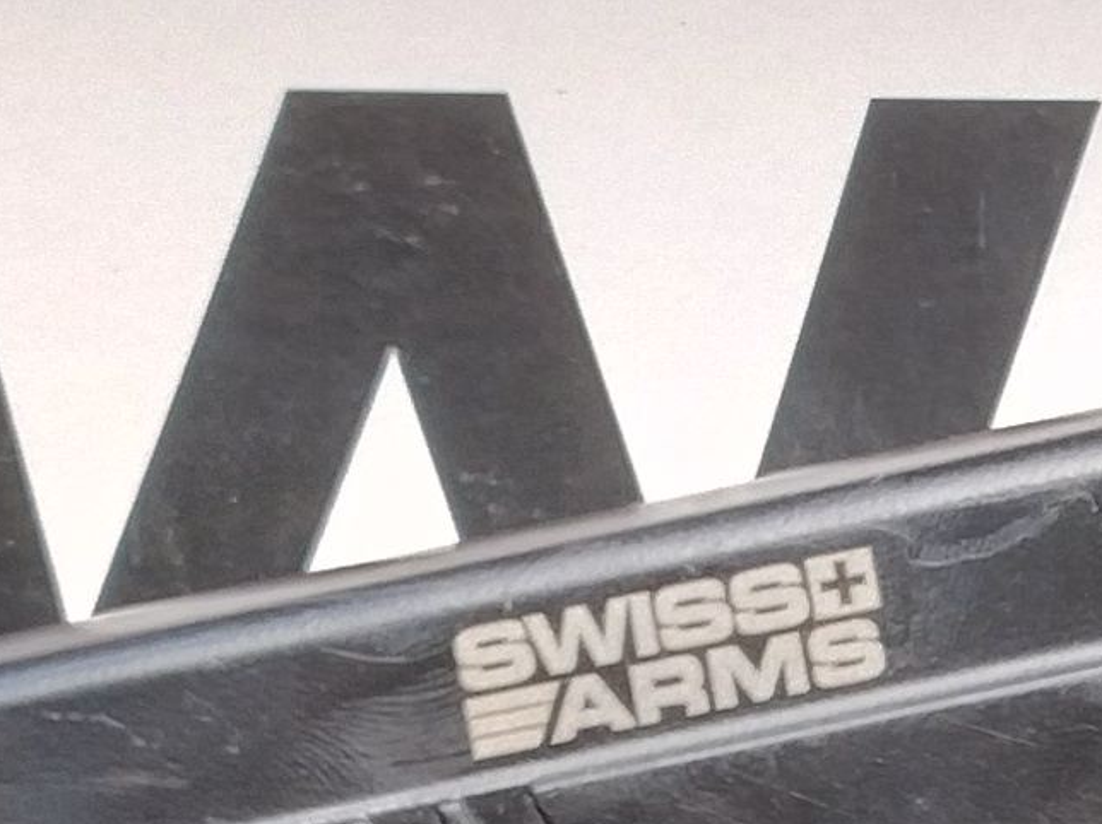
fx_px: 5726
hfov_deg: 10.5
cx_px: 1797
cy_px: 968
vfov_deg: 8.2
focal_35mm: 180
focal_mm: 4.71
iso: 116
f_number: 1.7
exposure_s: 1/100
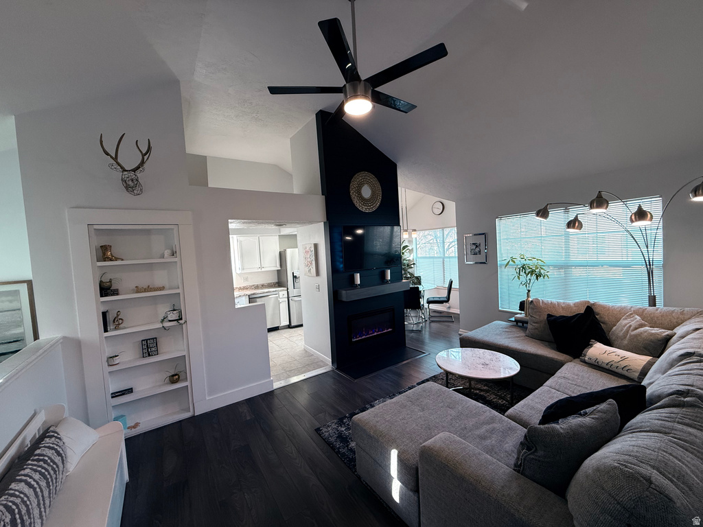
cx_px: 352
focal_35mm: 14
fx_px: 284
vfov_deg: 85.7
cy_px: 264
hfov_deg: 102.1
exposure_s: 1/120
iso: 160
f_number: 2.2
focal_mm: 2.22
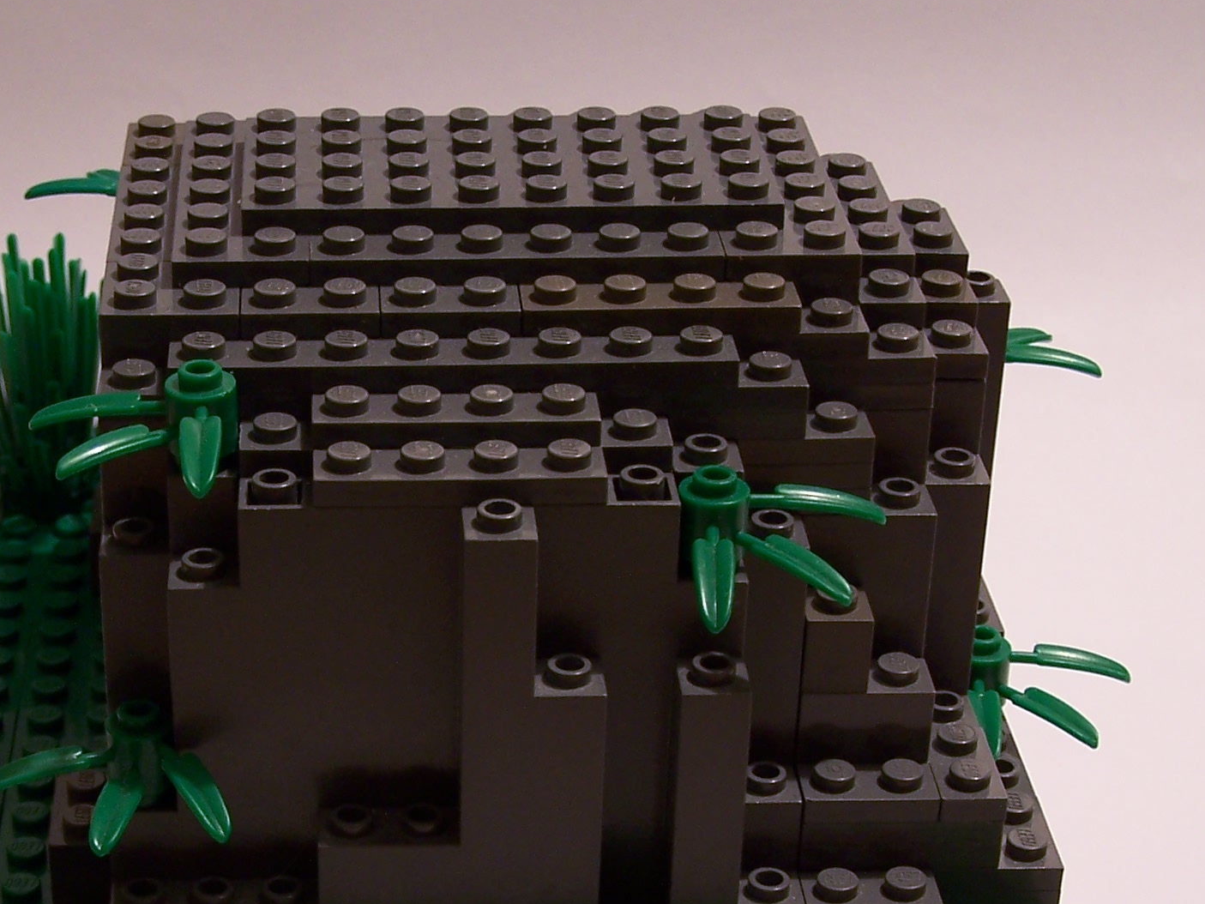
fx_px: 3064
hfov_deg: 22.2
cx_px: 446
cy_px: 774
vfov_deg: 16.6
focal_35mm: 88
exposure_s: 1/4
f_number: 3
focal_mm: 8
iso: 80
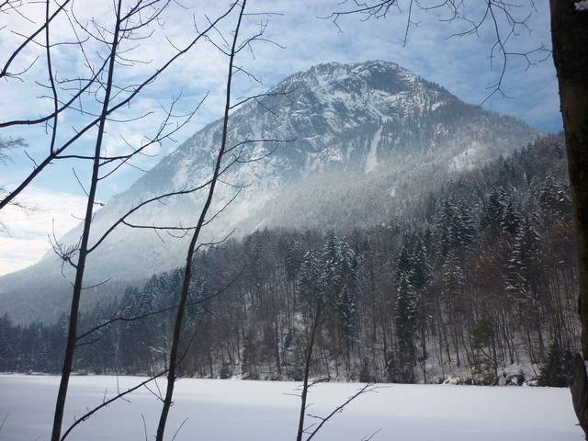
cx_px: 294
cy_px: 220
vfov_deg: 42.9
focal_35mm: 33
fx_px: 561
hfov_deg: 55.4
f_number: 8
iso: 80
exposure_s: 1/200
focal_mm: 5.5
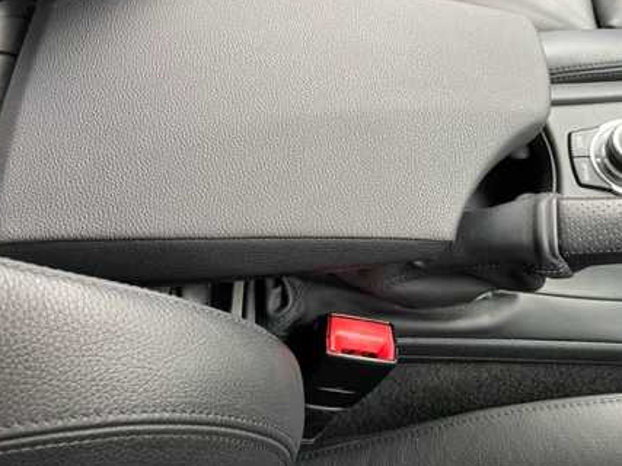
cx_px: 360
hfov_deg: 47.7
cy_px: 124
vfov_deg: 36.1
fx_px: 701
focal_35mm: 39
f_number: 1.6
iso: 125
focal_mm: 4.2
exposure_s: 1/82
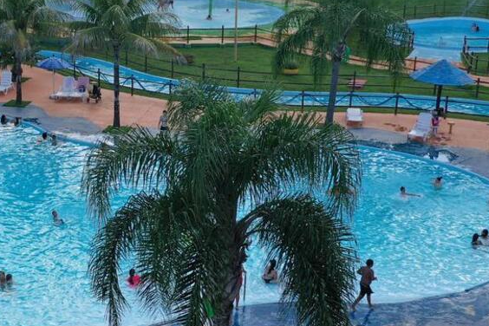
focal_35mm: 67
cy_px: 188
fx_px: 910
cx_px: 134
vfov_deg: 20.3
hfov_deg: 29.7
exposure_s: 1/200
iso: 100
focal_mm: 10.26
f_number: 4.5
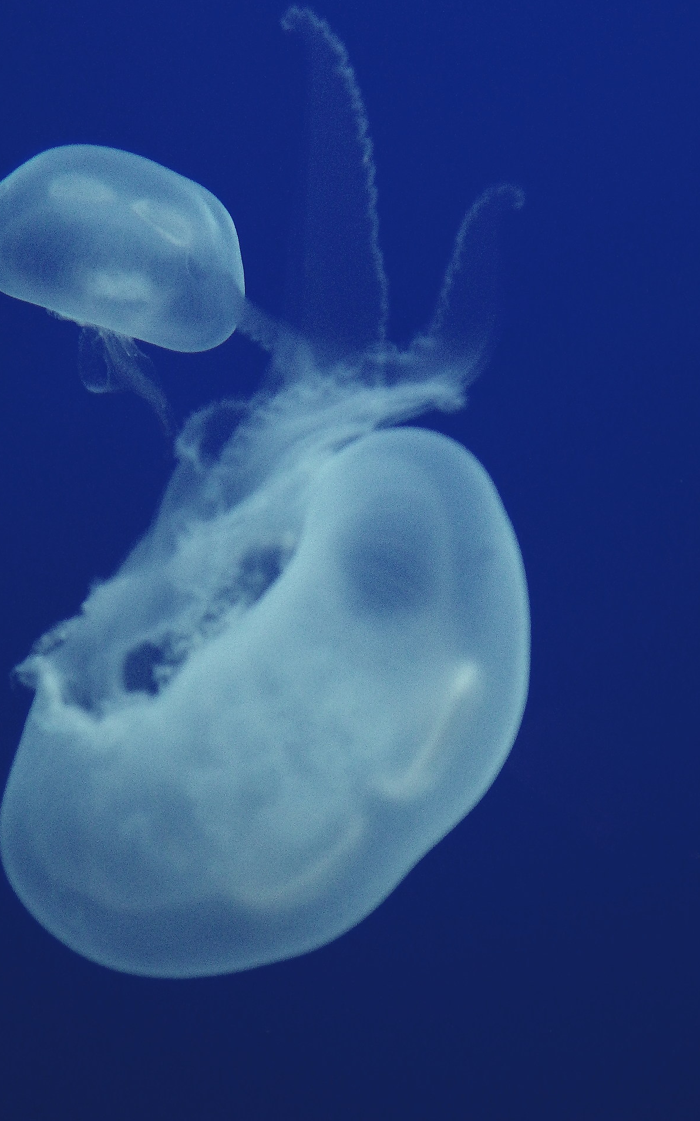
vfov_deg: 45.3
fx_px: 1343
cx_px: 419
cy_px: 558
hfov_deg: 29.1
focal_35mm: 44
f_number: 2.4
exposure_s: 1/50
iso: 500
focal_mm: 5.9
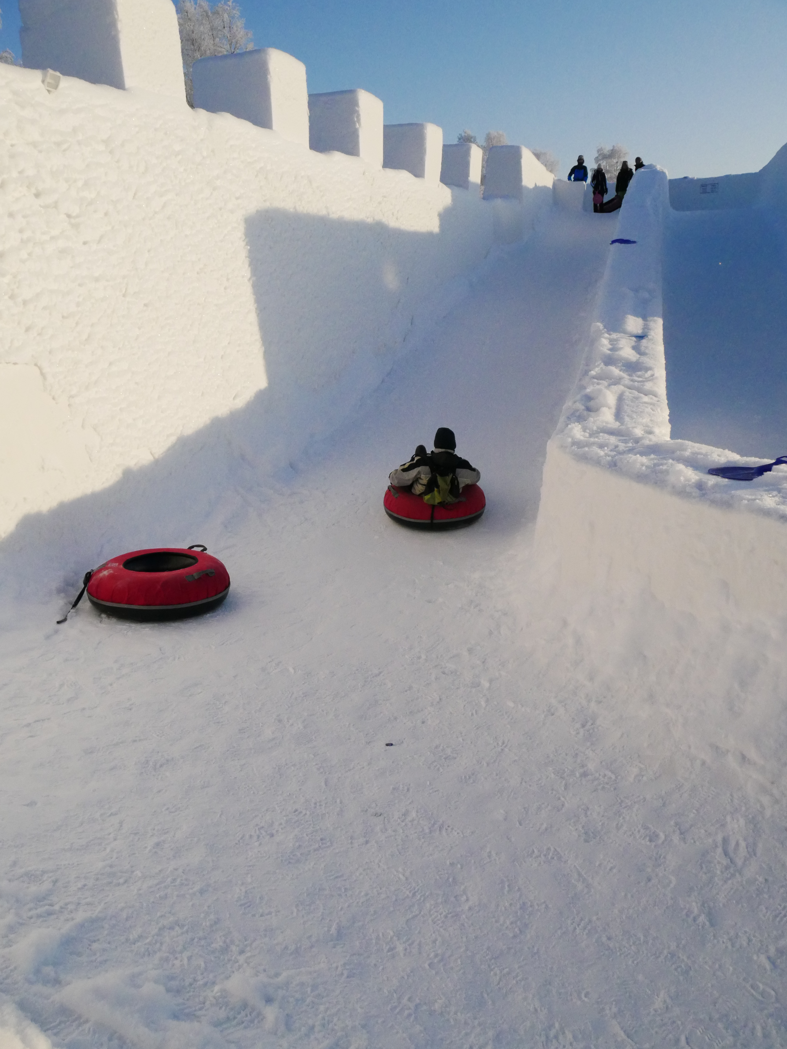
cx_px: 394
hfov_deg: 49.8
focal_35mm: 28
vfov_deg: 63.4
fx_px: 848
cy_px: 524
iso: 3200
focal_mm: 14
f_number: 11
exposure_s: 1/4000
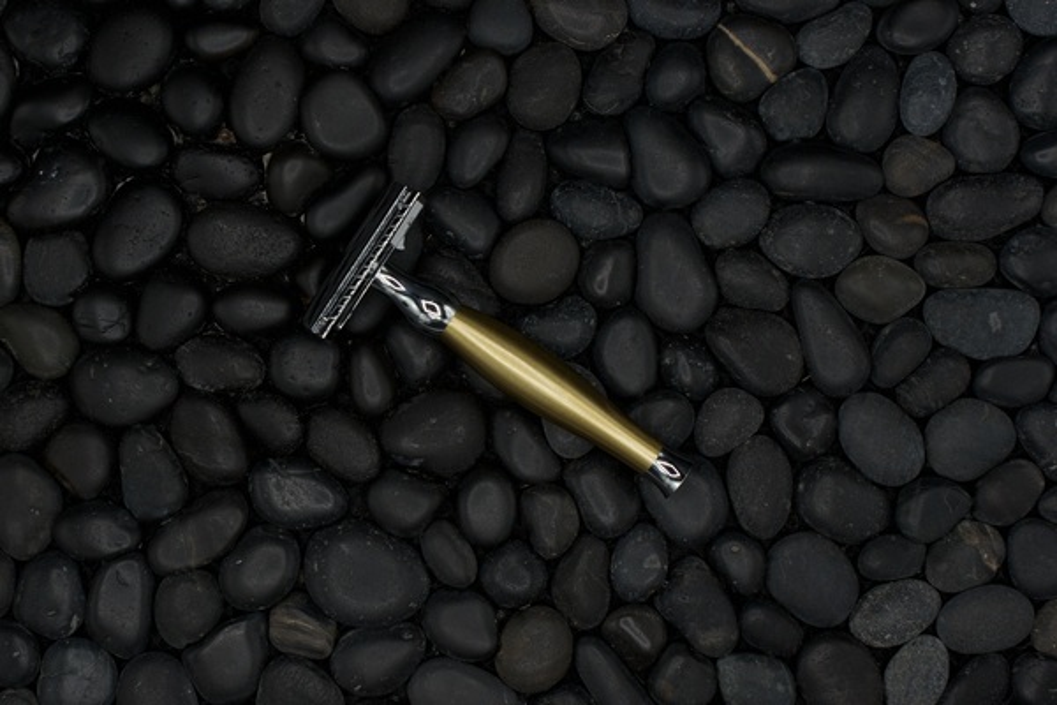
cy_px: 352
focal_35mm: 60
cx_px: 528
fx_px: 1762
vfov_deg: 22.6
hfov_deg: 33.4
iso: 500
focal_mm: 40
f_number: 9
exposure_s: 1/80
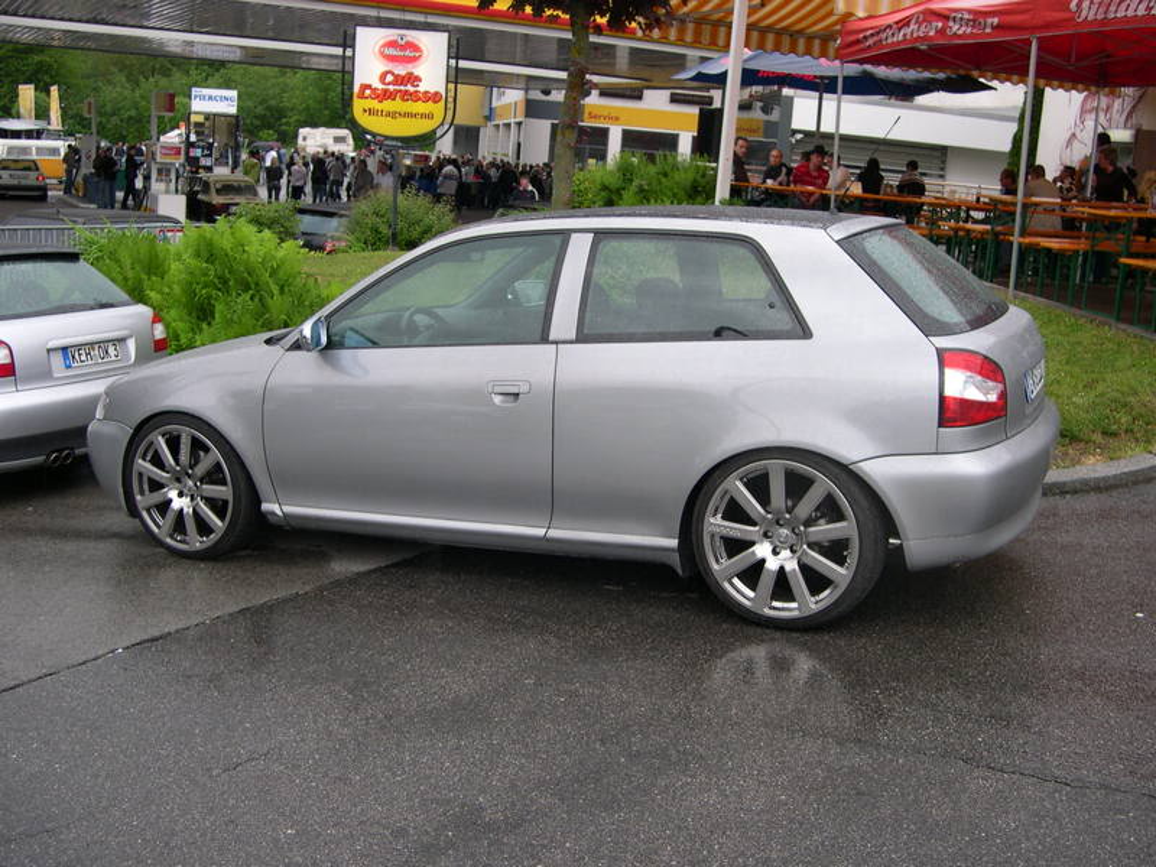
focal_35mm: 38
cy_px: 434
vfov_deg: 37.7
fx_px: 1269
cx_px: 578
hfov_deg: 49.0
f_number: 2.8
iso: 100
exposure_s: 1/164
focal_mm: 8
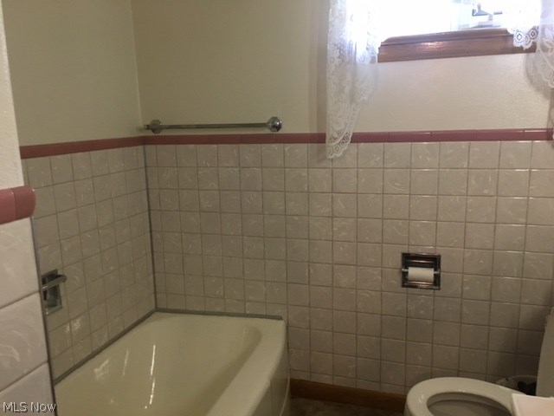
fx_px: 464
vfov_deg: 48.2
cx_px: 277
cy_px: 208
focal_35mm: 29
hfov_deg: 61.7
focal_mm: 4.15
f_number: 2.2
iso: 100
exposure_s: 1/30
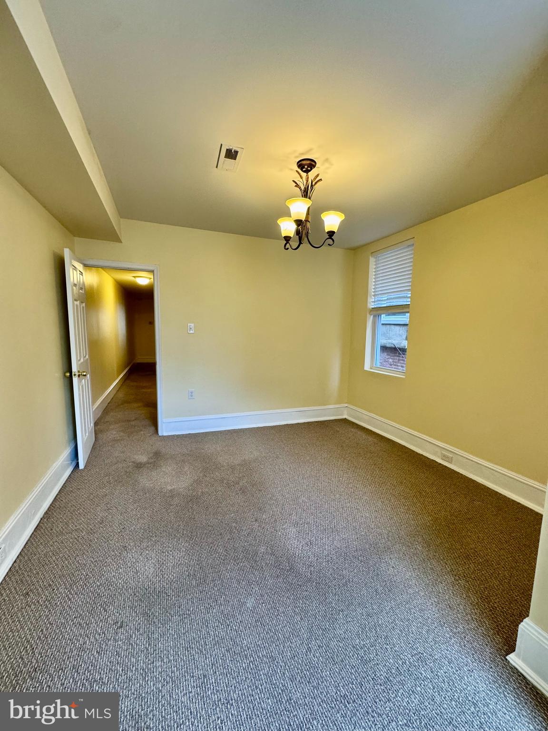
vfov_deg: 102.1
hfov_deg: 85.7
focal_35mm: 14
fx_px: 296
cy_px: 366
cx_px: 274
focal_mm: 2.22
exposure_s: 1/120
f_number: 2.2
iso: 200
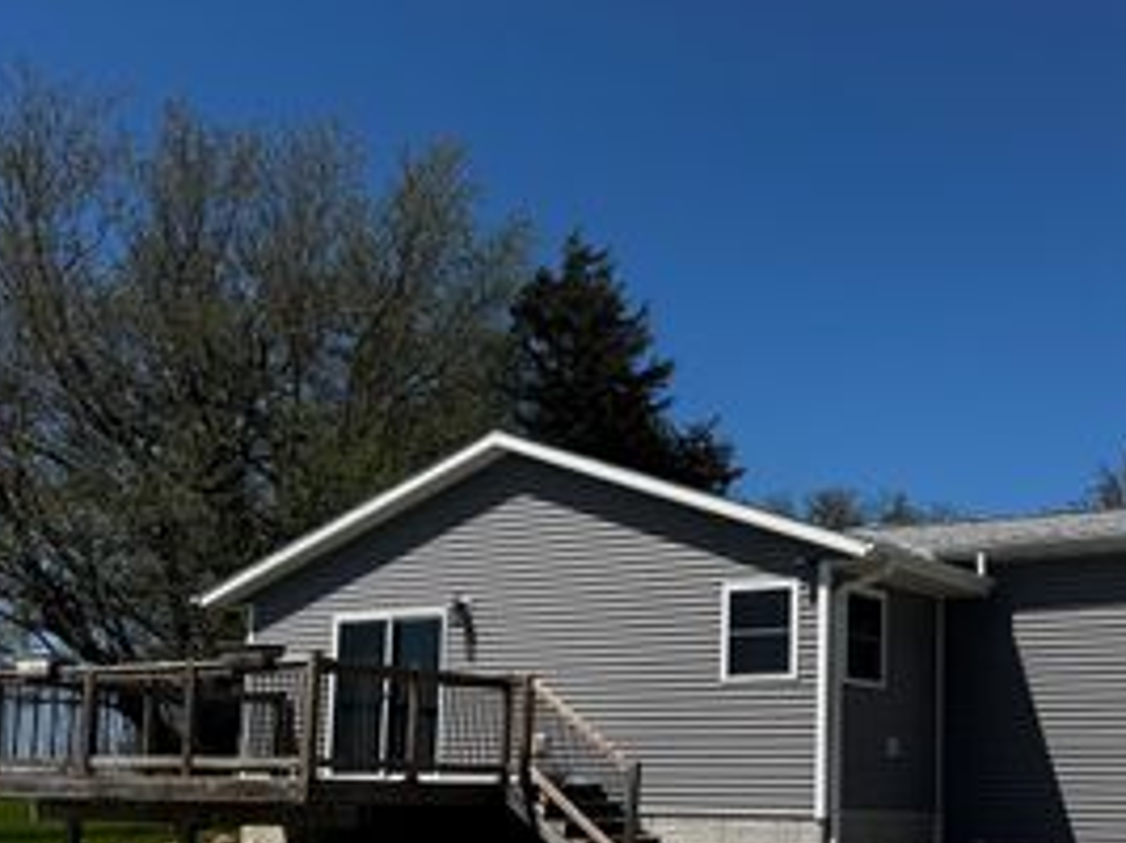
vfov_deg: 31.5
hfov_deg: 40.8
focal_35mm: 45
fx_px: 1463
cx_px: 852
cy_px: 651
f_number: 1.78
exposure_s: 1/6410
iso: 80
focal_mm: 6.76
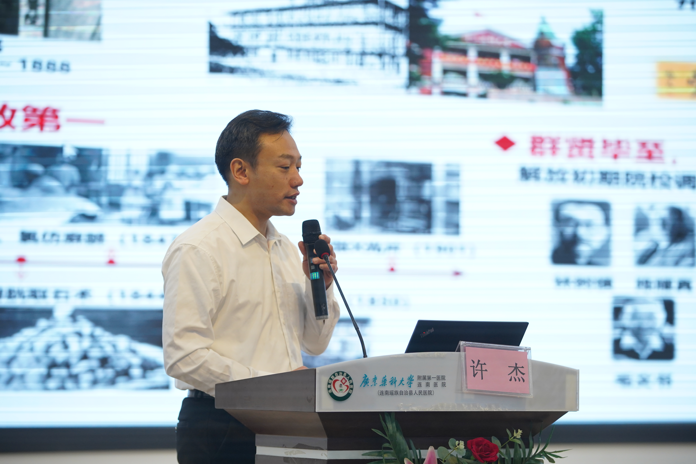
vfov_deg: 10.5
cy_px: 232
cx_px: 348
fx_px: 2513
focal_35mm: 130
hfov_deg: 15.8
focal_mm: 130
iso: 1600
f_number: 3.2
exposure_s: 1/200
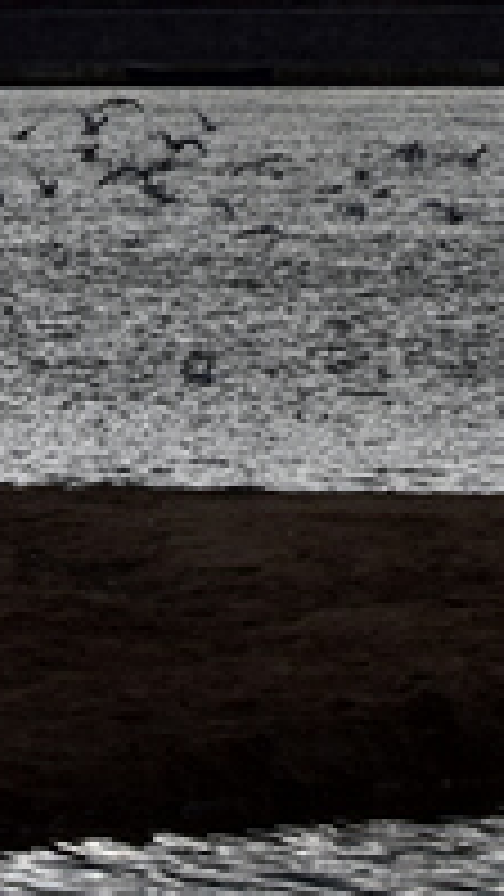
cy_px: -153
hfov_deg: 5.3
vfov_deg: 9.6
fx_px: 5251
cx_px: -662
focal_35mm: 221
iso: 200
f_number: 11
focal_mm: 35
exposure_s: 1/640
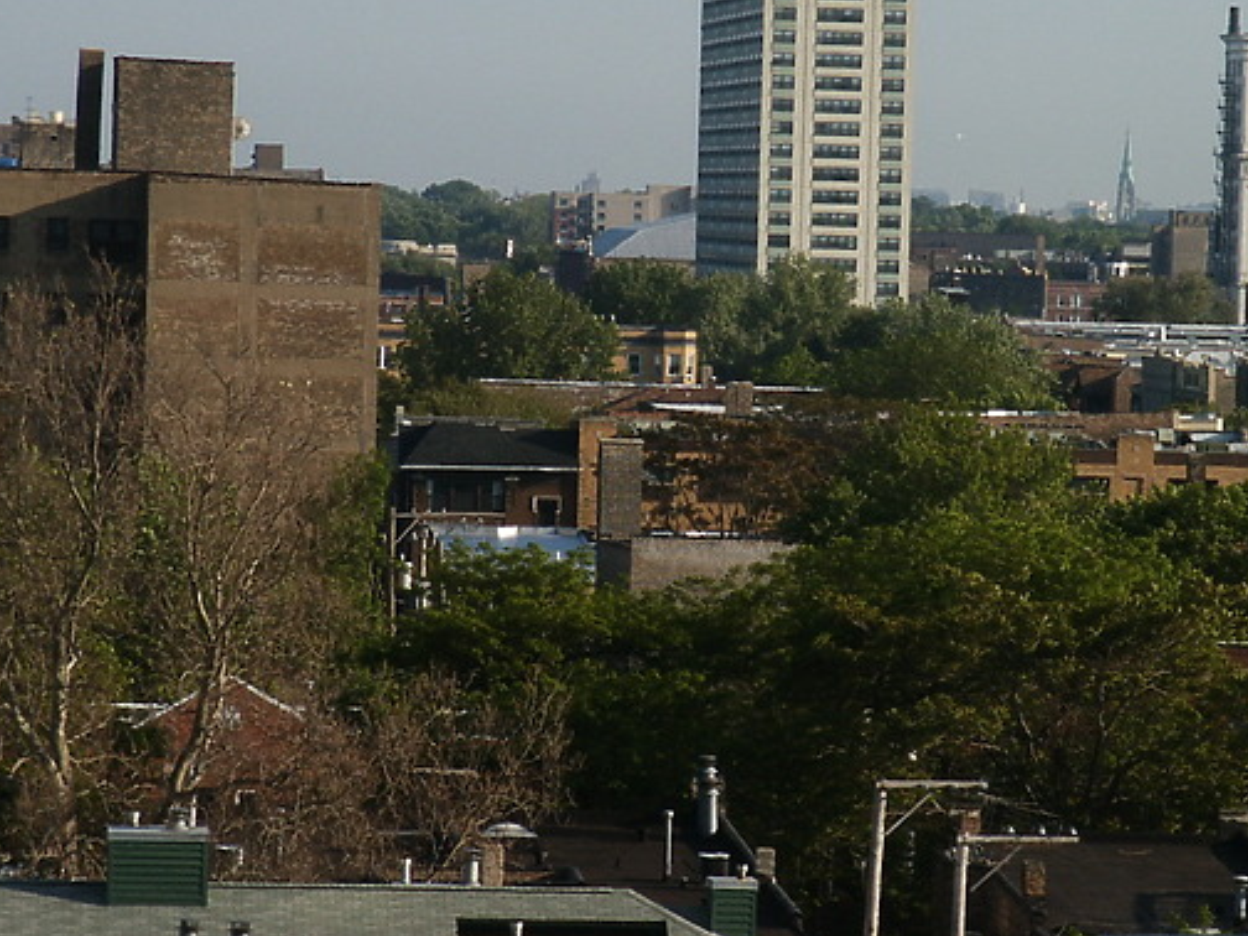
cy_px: 454
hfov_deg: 8.0
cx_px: 797
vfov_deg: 6.0
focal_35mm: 248
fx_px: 8941
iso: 64
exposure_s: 1/180
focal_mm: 28.23
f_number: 8
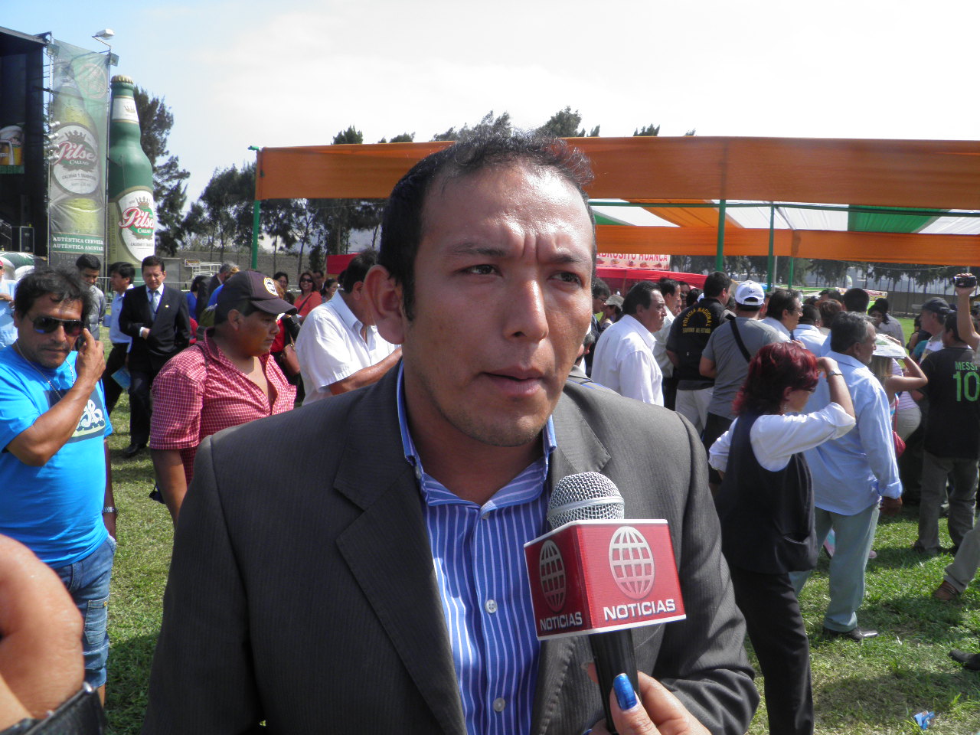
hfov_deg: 63.4
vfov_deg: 49.7
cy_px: 368
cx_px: 490
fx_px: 793
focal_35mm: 28
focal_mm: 4.9
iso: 50
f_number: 5.7
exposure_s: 1/200
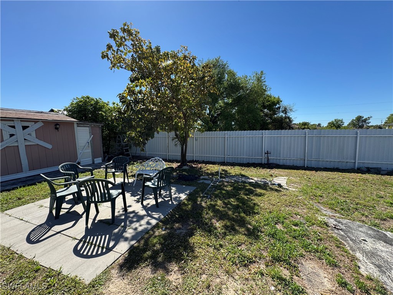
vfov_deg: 85.7
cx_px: 196
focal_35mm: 14
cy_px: 148
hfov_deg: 102.1
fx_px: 159
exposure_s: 1/720
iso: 40
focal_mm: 2.22
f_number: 2.2
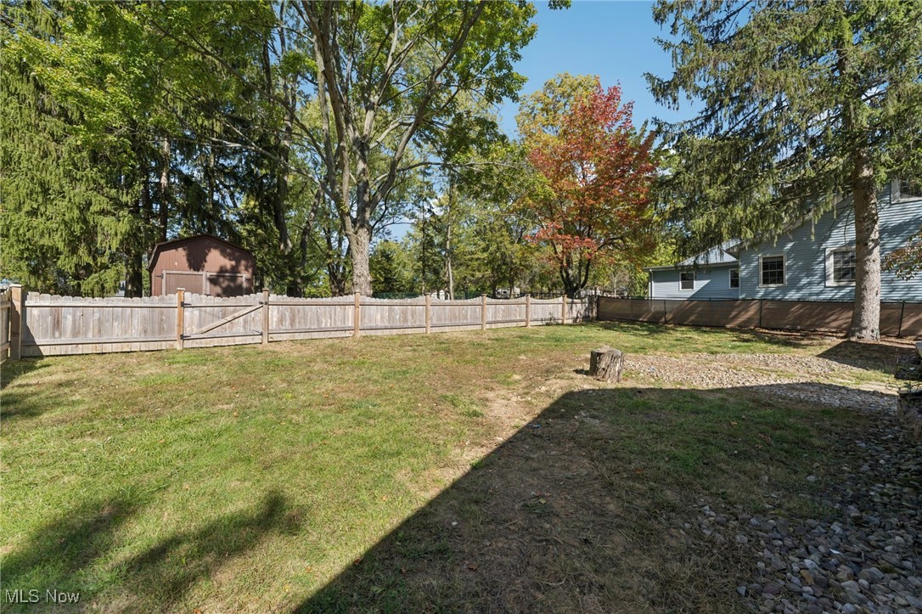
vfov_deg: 81.2
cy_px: 307
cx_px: 461
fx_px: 358
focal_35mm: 14
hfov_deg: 104.3
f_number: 8
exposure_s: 1/400
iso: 200
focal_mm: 14
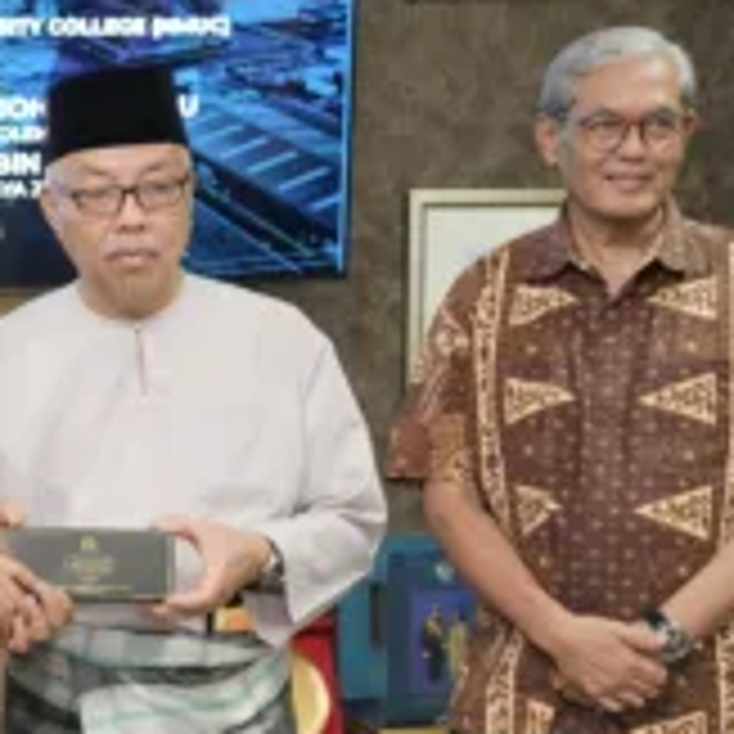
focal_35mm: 99
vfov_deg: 17.6
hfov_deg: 17.1
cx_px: -65
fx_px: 2371
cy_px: 468
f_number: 2.8
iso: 800
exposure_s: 1/80
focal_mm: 48.4
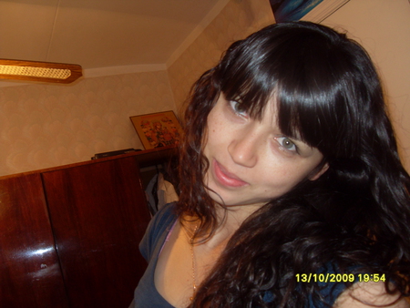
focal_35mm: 37
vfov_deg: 38.7
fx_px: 438
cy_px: 154
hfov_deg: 50.1
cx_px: 205
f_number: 2.8
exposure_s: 1/45
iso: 100
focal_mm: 6.3
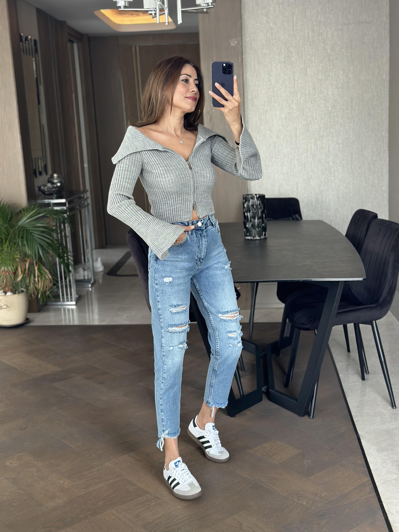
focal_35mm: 48
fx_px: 738
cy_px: 266
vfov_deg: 39.7
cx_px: 200
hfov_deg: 30.3
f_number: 1.78
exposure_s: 1/64
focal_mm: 6.86
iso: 125
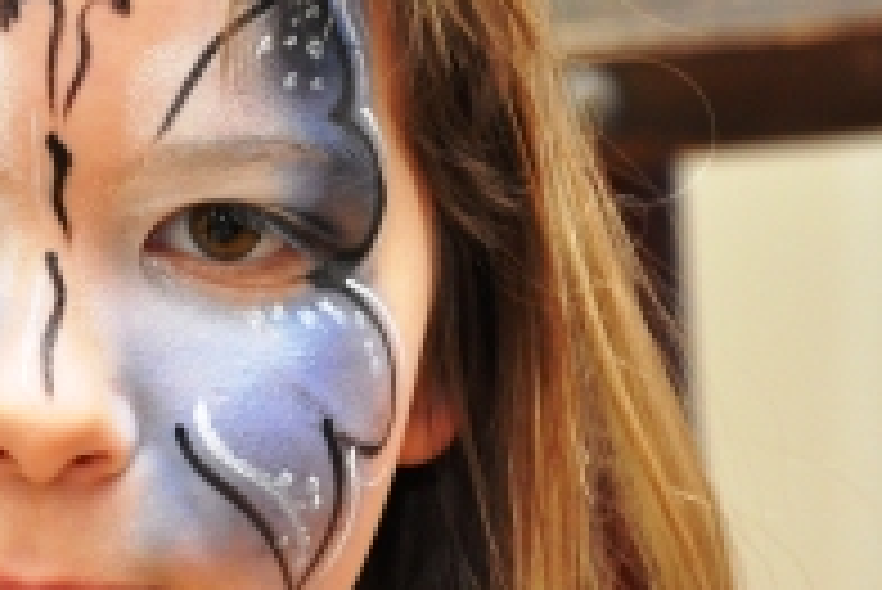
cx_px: 104
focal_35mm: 308
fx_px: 7551
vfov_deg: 4.5
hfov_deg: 6.7
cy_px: 293
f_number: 8
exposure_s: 1/60
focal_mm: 90
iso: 2500
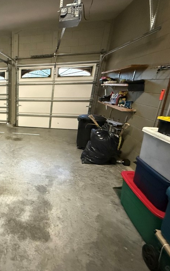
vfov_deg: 85.1
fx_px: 148
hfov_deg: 49.7
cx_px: 4
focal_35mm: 20
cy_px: 135
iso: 1250
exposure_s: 1/60
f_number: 2.2
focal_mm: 2.22
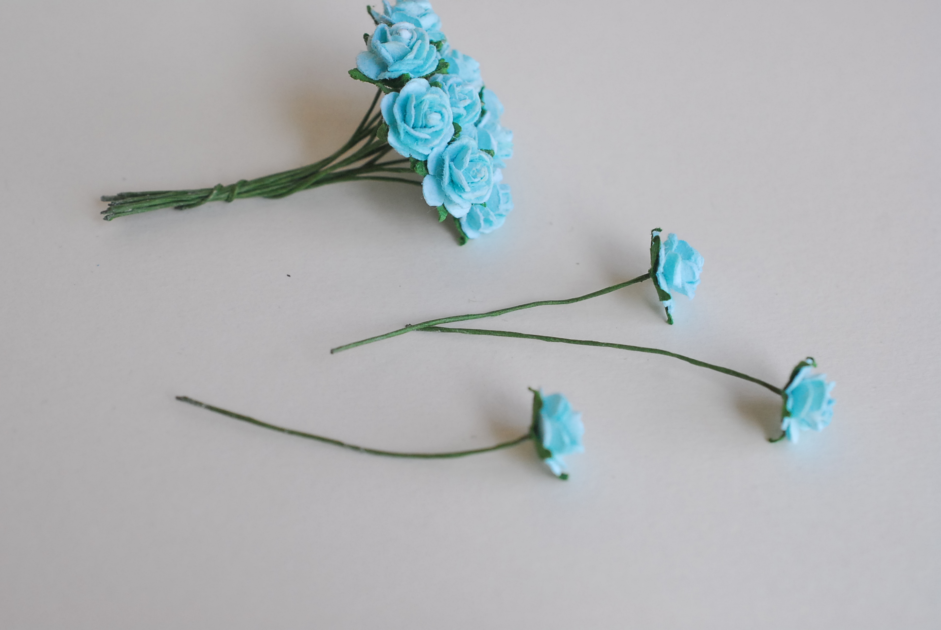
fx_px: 1570
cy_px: 315
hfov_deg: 33.4
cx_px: 470
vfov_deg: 22.7
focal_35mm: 60
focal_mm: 40
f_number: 5.6
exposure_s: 1/80
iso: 640
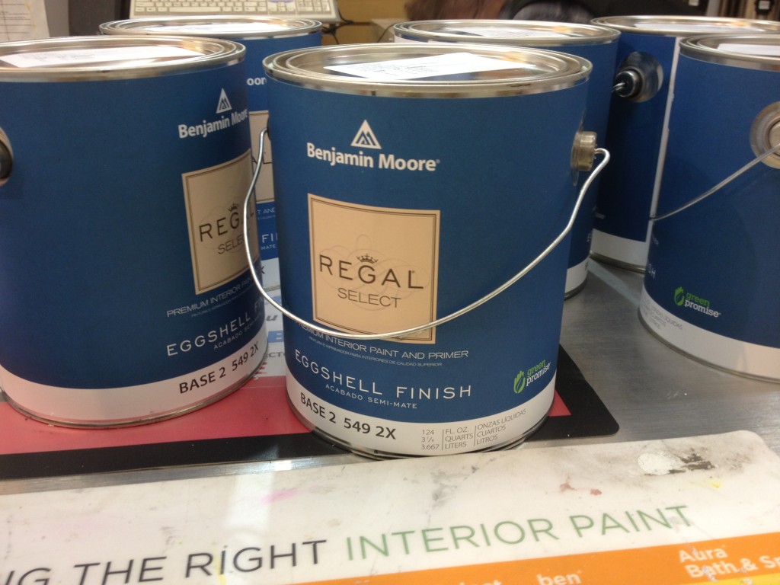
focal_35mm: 35
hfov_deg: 52.6
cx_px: 390
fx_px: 789
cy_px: 292
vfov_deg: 40.7
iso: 50
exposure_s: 1/40
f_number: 2.4
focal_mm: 4.28
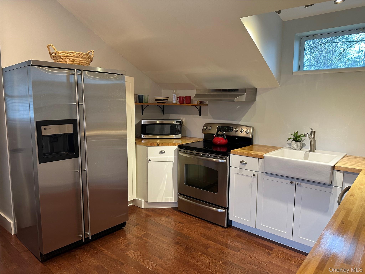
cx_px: 182
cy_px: 137
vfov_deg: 56.8
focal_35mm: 24
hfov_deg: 71.6
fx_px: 253
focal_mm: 6.86
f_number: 1.78
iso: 160
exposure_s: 1/60
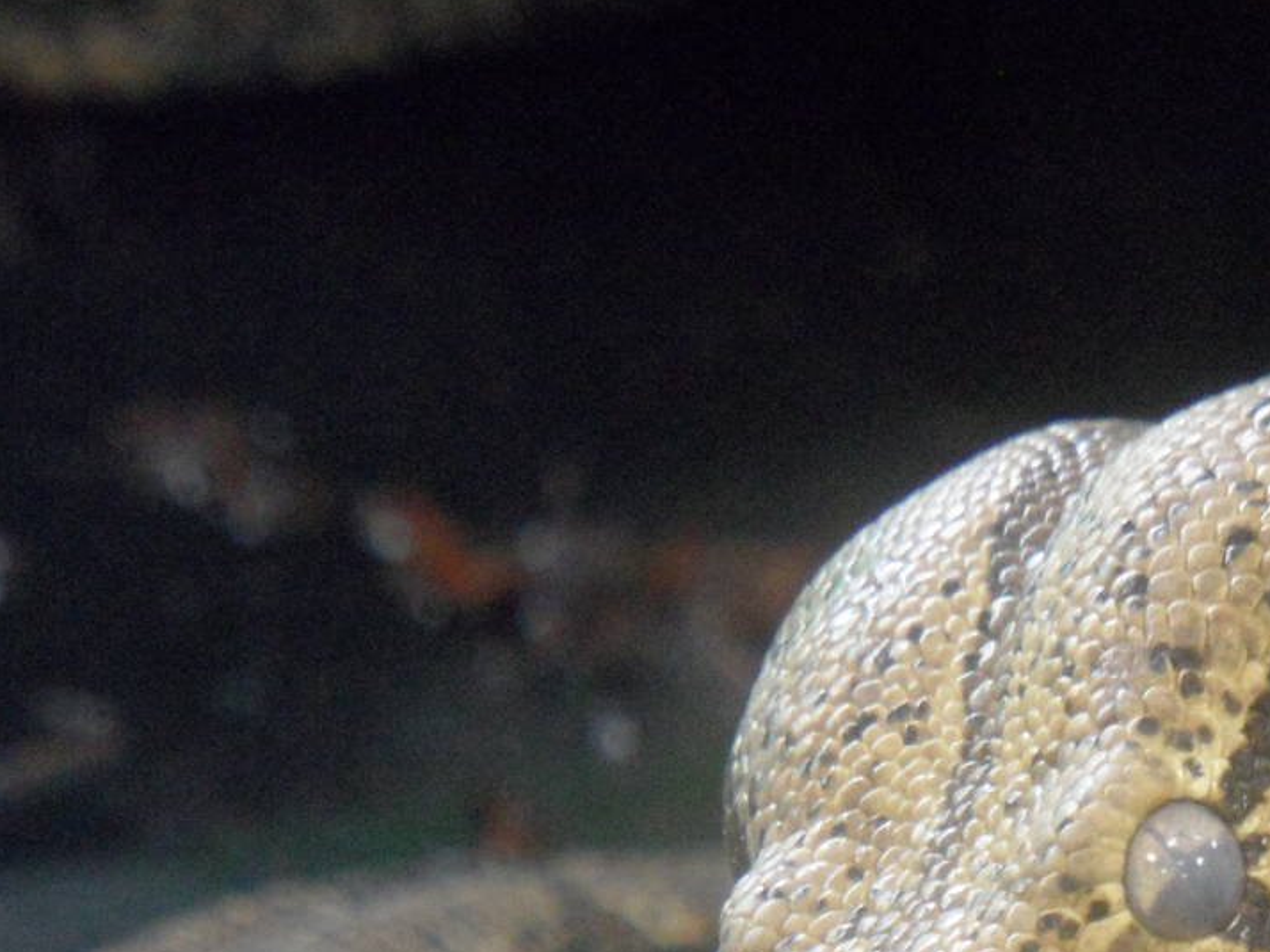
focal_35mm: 269
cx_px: 1048
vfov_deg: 5.5
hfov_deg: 7.4
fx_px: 9866
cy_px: 920
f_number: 4.4
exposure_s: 1/10
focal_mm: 20
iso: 400
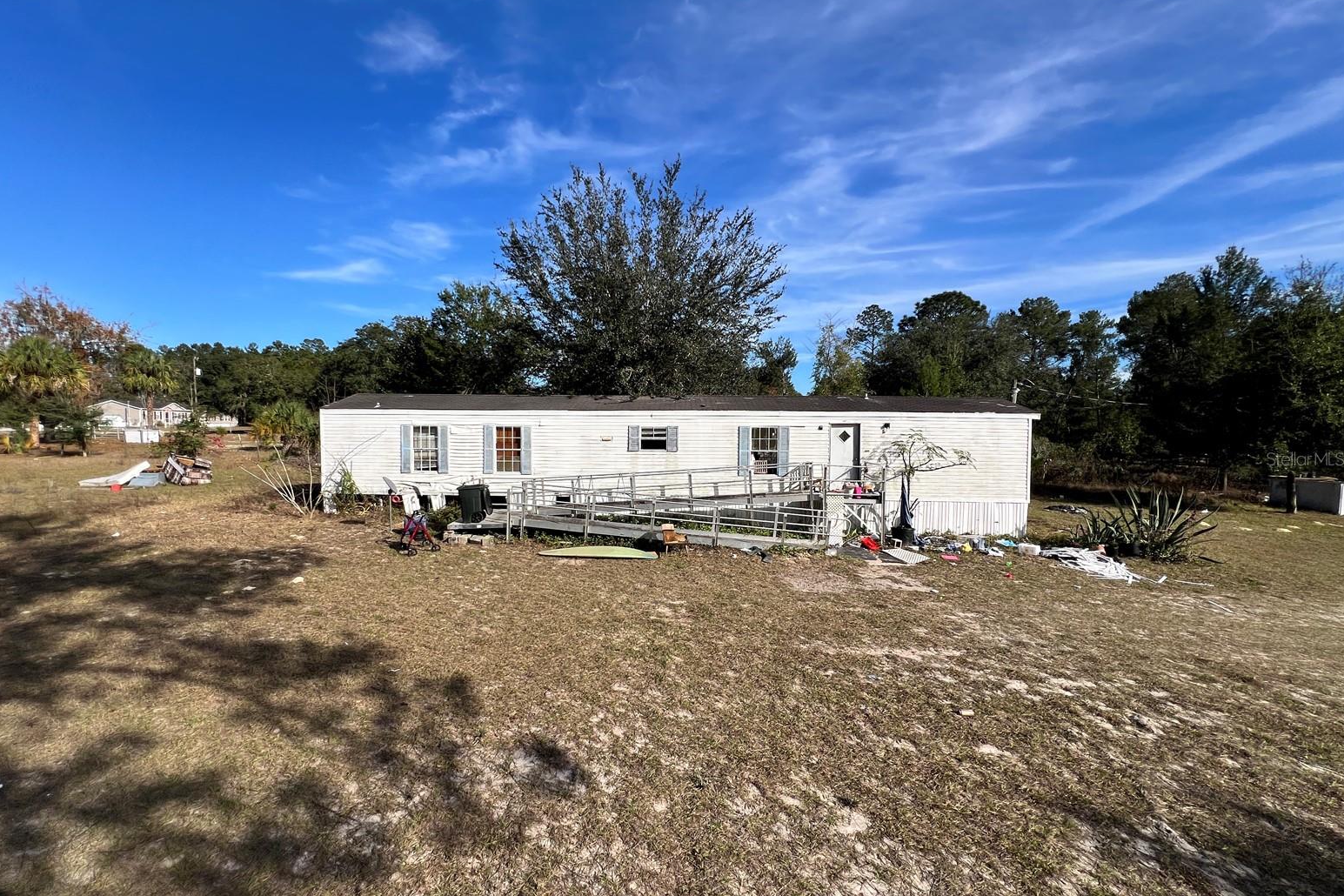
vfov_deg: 81.2
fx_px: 523
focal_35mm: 14
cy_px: 458
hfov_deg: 104.2
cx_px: 652
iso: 32
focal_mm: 1.57
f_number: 1.8
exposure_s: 1/2053
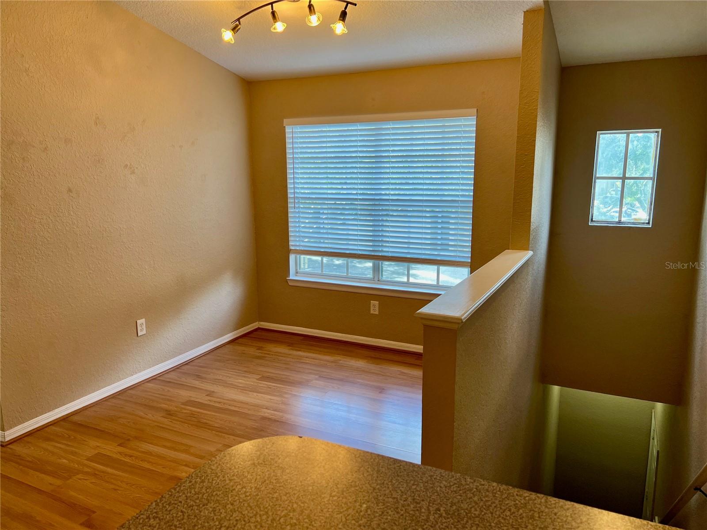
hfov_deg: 67.3
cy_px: 265
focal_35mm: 26
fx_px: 531
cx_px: 354
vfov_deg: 53.1
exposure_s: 1/120
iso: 64
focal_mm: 5.7
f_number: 1.5
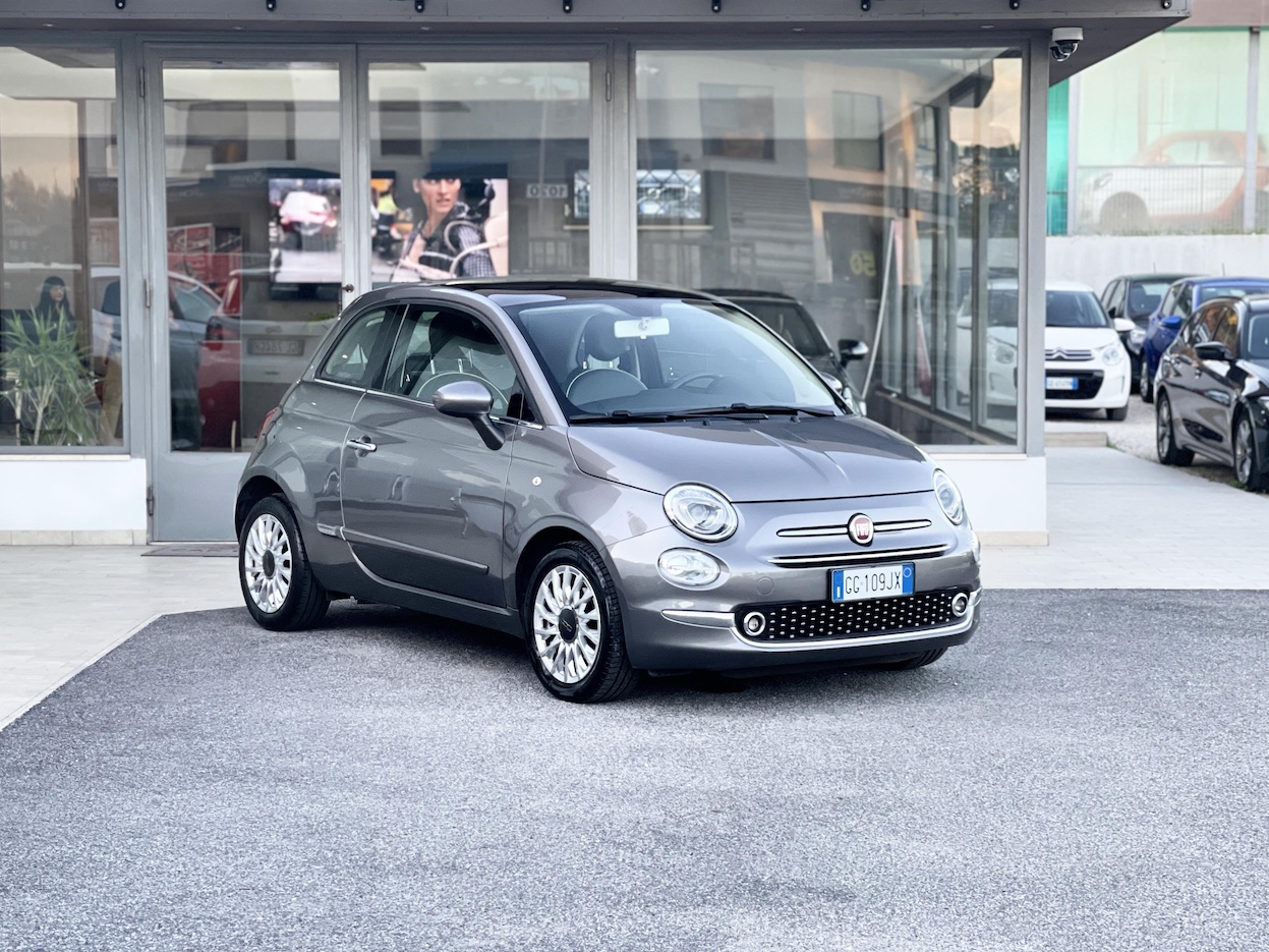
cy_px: 476
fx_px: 2346
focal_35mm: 64
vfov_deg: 22.9
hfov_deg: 30.3
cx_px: 634
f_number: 2.2
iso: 100
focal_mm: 7.5
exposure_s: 1/121
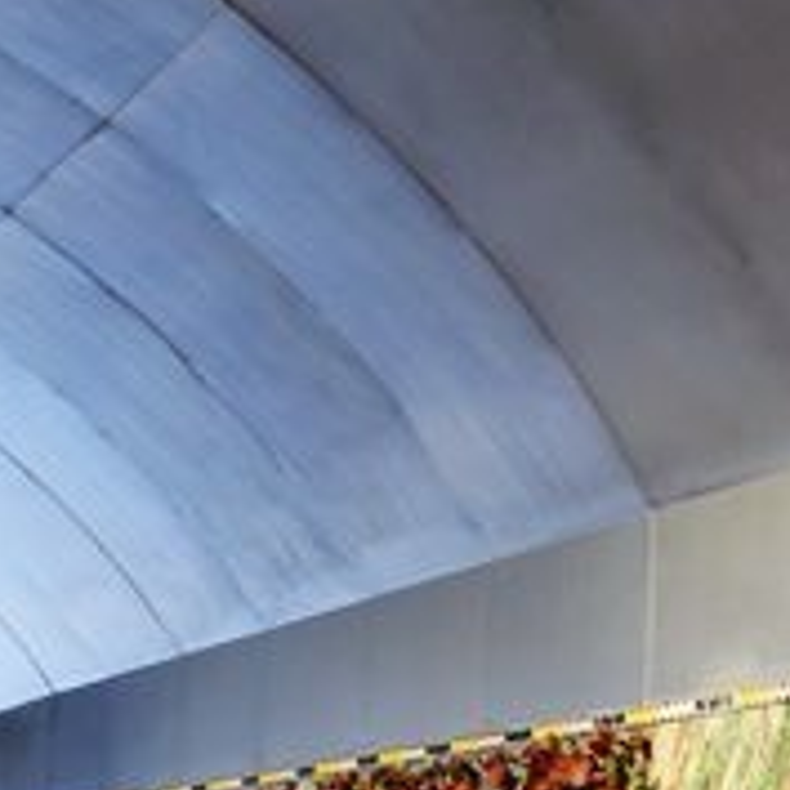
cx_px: 1406
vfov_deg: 21.4
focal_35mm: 75
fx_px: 1936
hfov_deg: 18.3
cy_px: 953
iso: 125
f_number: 2.2
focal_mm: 8.8
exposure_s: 1/30
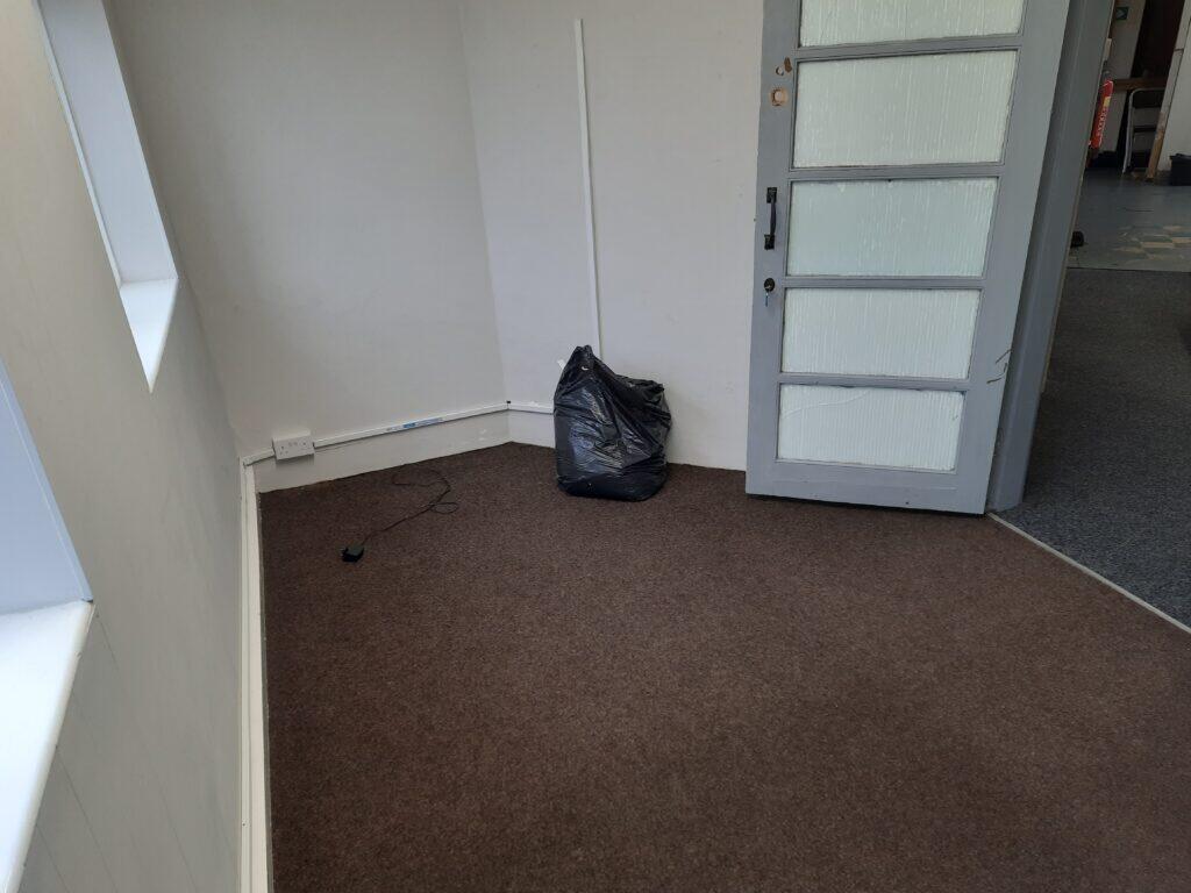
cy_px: 446
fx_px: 826
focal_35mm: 24
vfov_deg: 56.8
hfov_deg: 71.6
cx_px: 596
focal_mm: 5.23
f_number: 1.8
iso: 64
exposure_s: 1/50
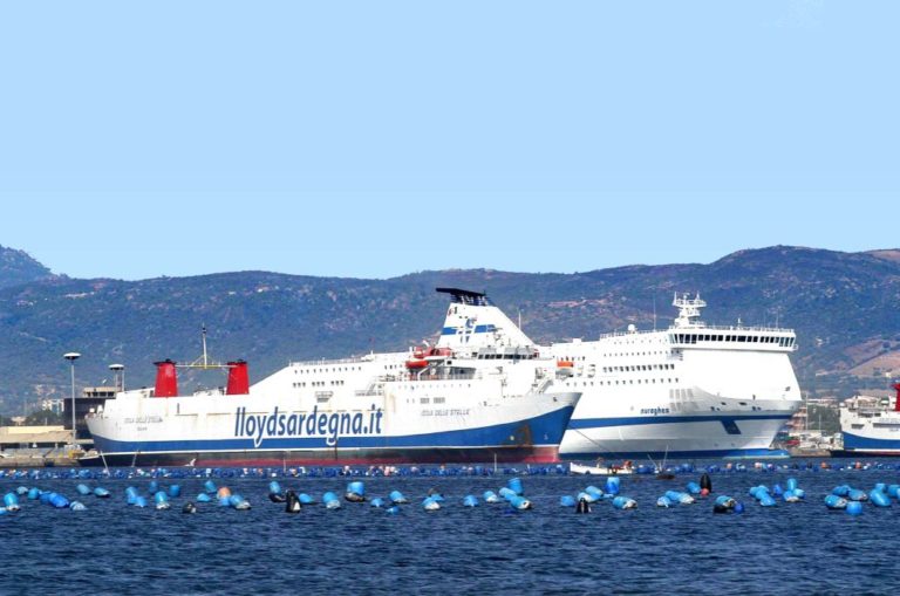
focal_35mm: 262
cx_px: 450
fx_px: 6550
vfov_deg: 5.2
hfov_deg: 7.9
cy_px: 298
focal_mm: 175
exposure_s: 1/160
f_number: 20
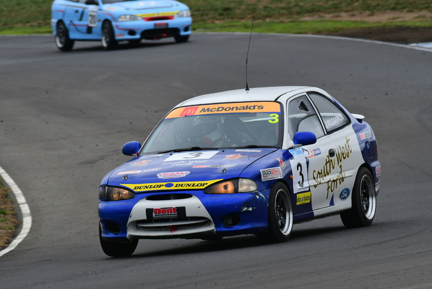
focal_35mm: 750
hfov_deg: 2.7
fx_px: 9003
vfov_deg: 1.8
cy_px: 144
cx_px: 216
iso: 640
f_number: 13
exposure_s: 1/640
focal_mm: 500
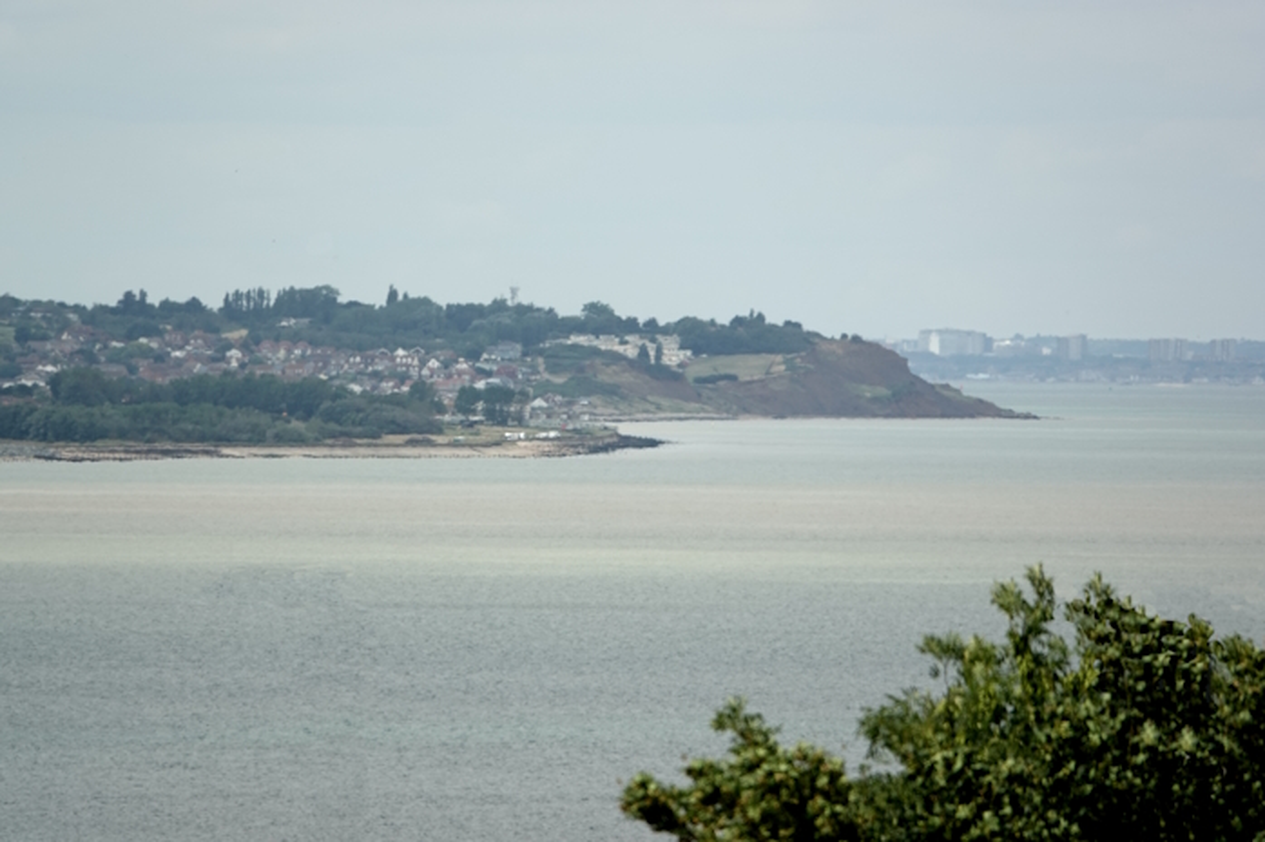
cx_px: 632
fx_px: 20901
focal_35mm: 595
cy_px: 421
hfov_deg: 3.5
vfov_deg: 2.3
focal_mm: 218.32
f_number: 4.5
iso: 100
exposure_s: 1/1000
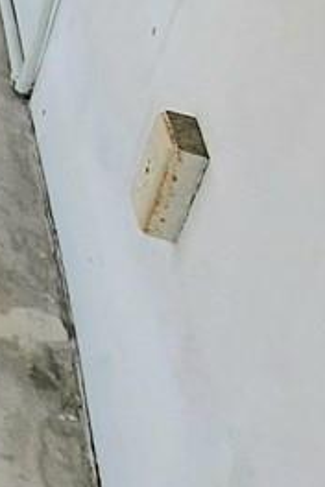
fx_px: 1110
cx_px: -1119
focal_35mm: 82
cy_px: -345
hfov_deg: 7.2
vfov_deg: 19.6
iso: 50
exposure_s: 1/714
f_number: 2.2
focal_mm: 2.2
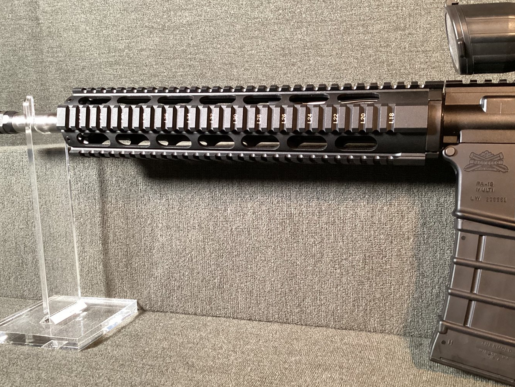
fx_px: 521
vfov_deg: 40.7
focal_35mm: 35
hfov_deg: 52.6
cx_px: 268
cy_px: 205
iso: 320
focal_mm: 3.3
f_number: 2.4
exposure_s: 1/33
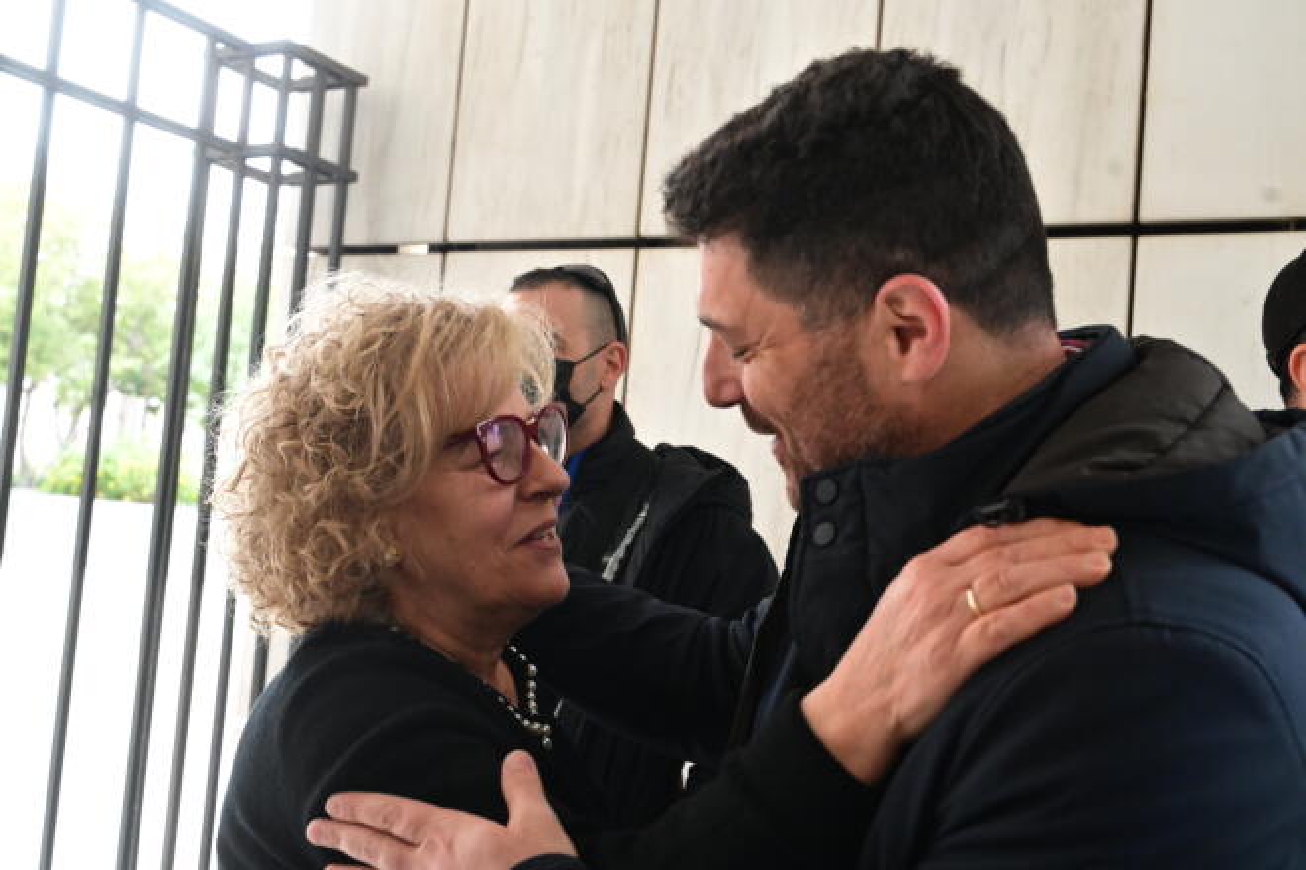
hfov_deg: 51.9
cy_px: 435
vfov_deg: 35.9
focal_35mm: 37
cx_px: 653
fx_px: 1342
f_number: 5.6
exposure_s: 1/500
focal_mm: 37
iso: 8000
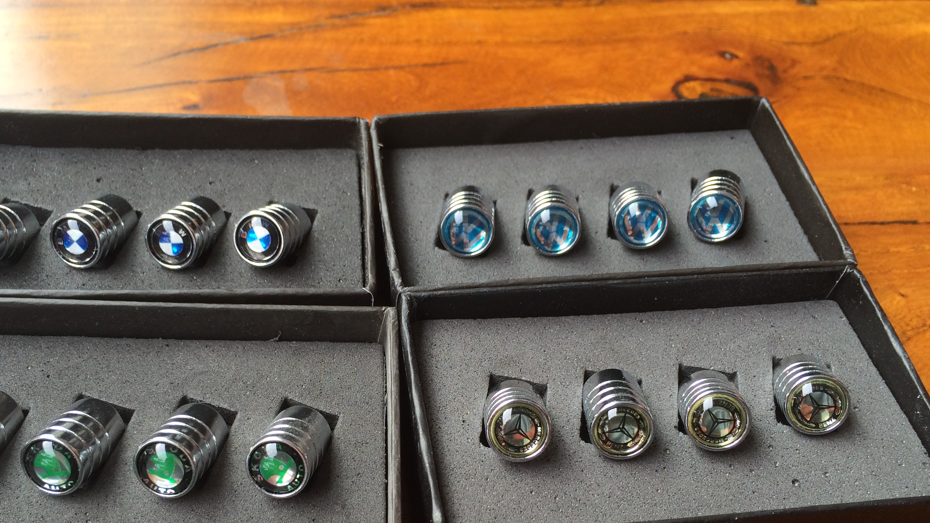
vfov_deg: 29.9
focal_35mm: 39
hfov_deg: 51.4
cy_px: 400
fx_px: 962
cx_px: 395
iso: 32
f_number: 2.2
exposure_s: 1/206
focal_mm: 4.15
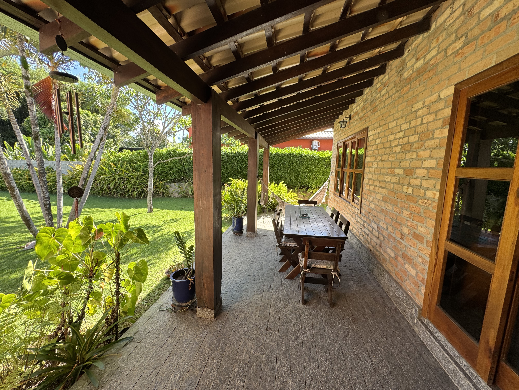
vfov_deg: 85.7
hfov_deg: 102.1
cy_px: 195
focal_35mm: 14
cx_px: 260
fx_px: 210
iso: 40
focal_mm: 2.22
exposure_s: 1/122
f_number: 2.2
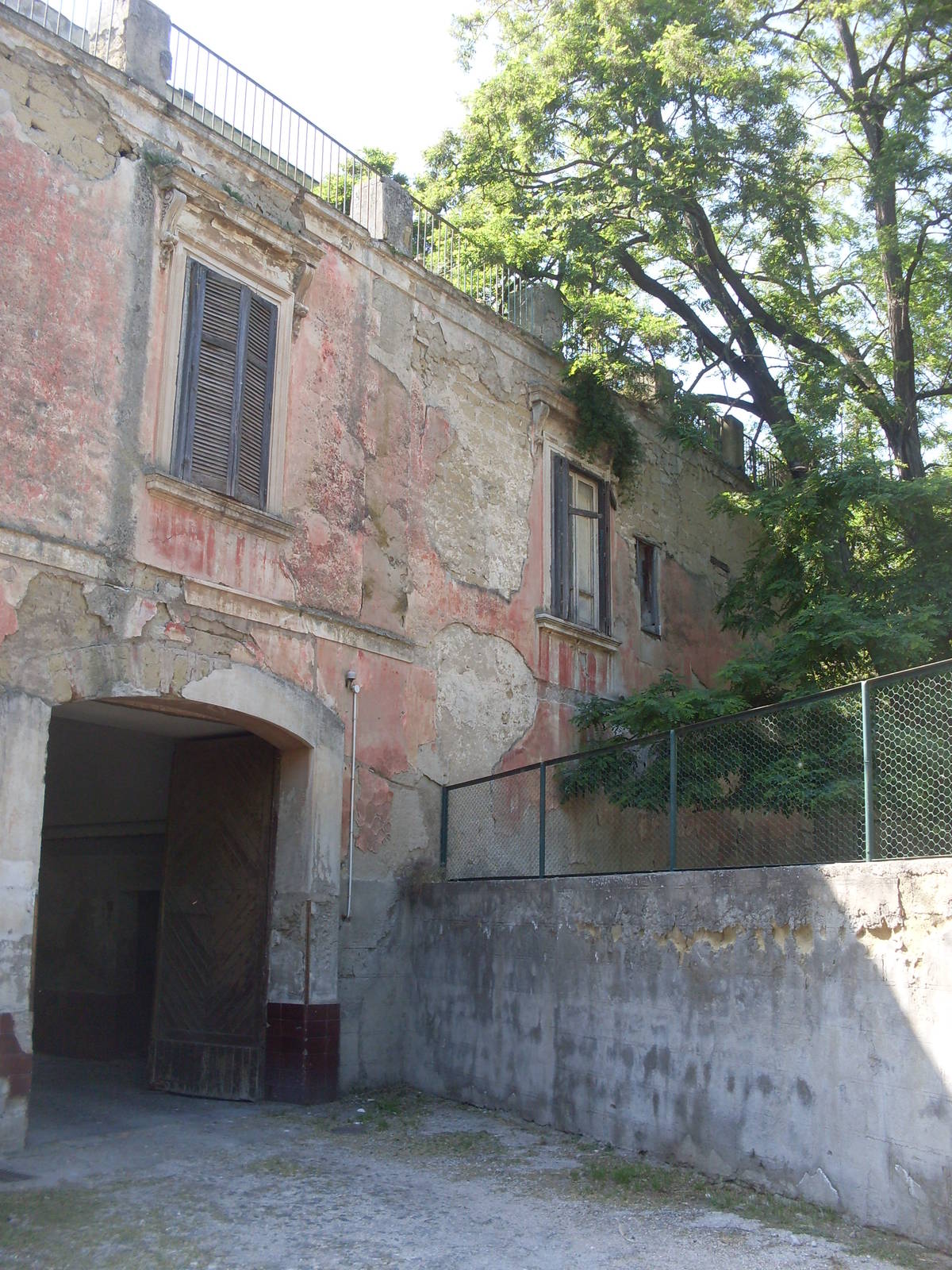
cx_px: 476
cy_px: 635
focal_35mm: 38
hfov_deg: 37.7
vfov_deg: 49.0
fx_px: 1393
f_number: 2.8
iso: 80
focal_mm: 6.3
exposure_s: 1/180
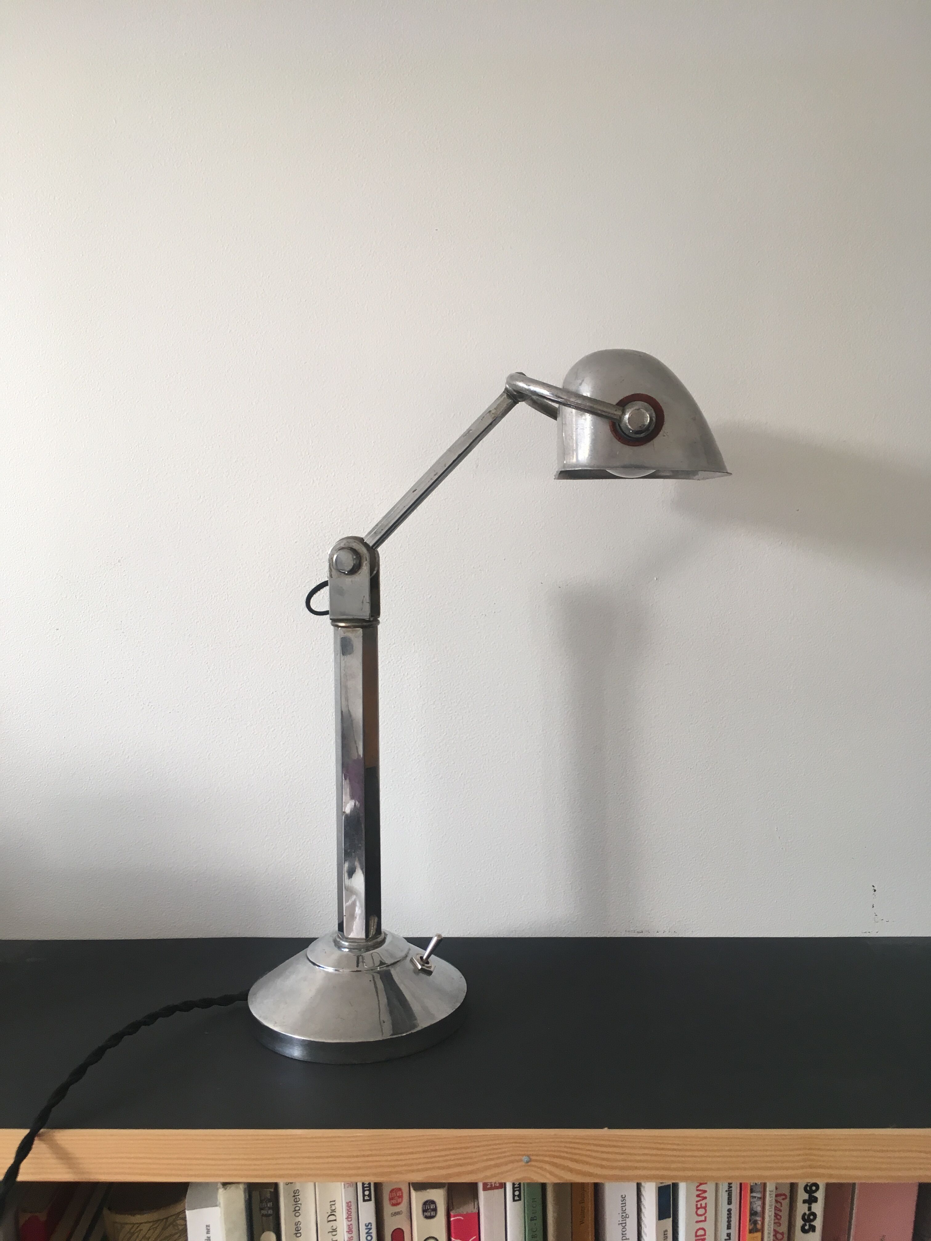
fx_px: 1040
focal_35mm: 29
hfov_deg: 48.2
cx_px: 466
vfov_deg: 61.7
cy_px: 620
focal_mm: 4.15
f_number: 2.2
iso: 25
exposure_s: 1/33
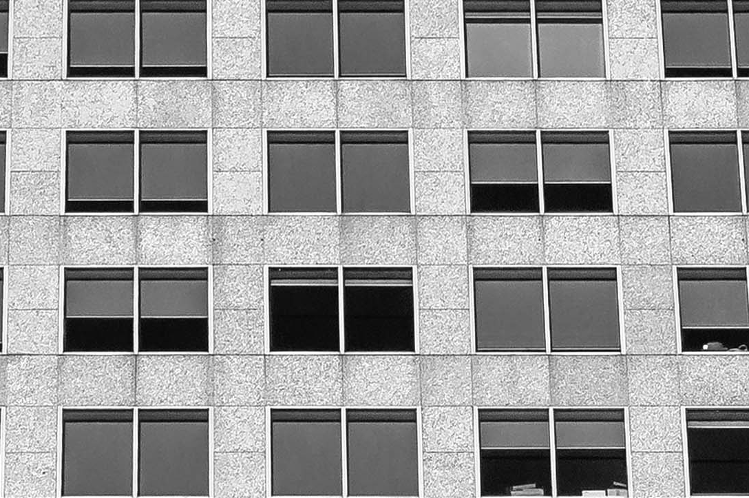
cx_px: 240
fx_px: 11057
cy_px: 194
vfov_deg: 2.6
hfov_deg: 3.9
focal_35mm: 532
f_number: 9.5
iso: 400
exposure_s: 1/1000
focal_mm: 90
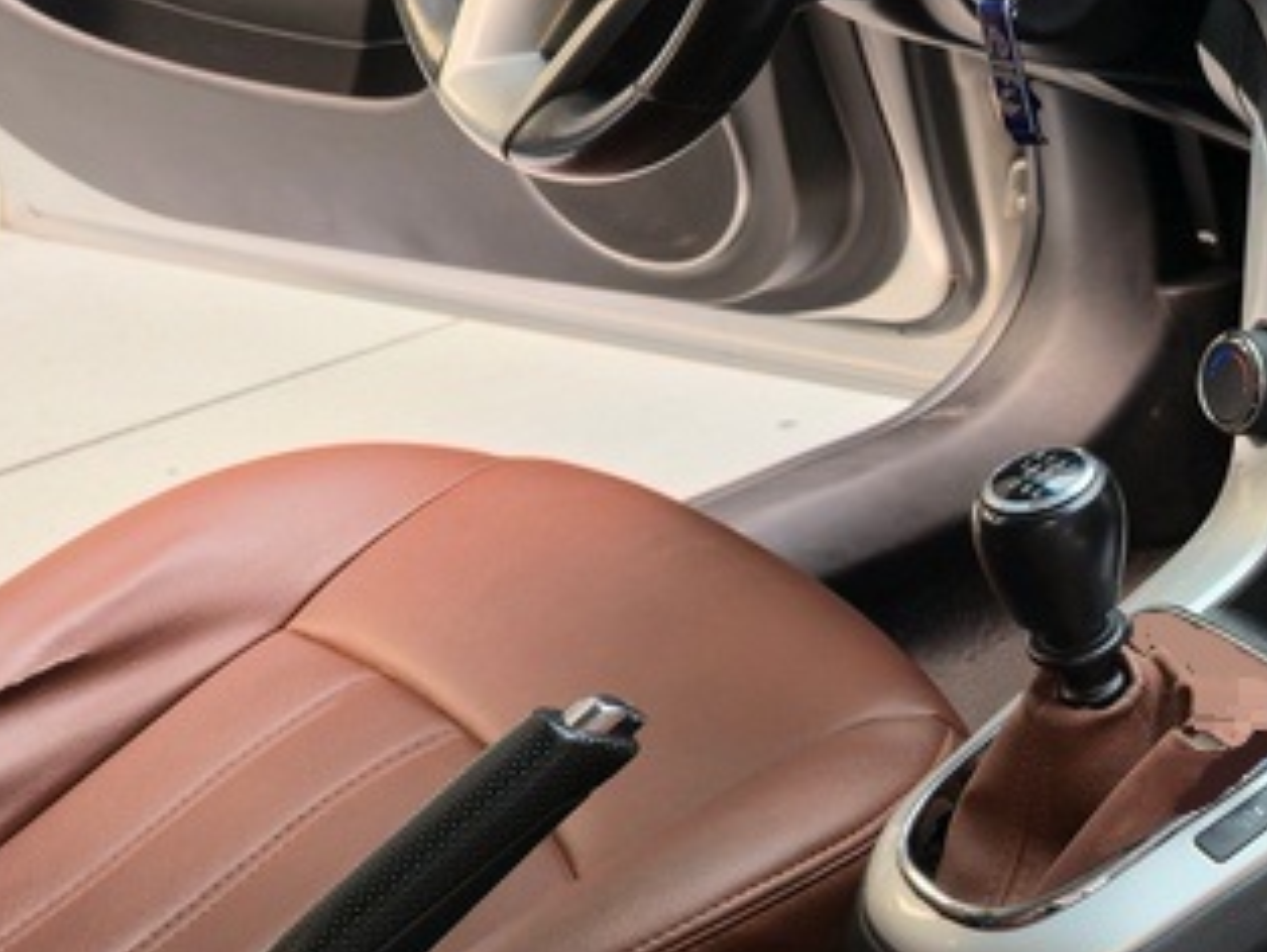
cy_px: 573
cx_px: 1755
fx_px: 2747
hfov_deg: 22.5
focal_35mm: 75
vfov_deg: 19.6
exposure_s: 1/60
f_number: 1.7
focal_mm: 6.3
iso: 25
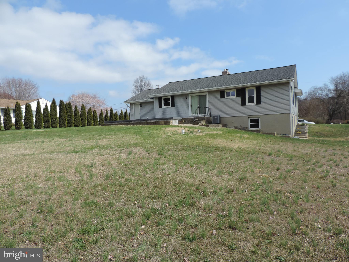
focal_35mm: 24
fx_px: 242
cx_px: 174
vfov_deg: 56.8
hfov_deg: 71.6
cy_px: 131
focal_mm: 4.3
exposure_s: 1/1250
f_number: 3
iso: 80
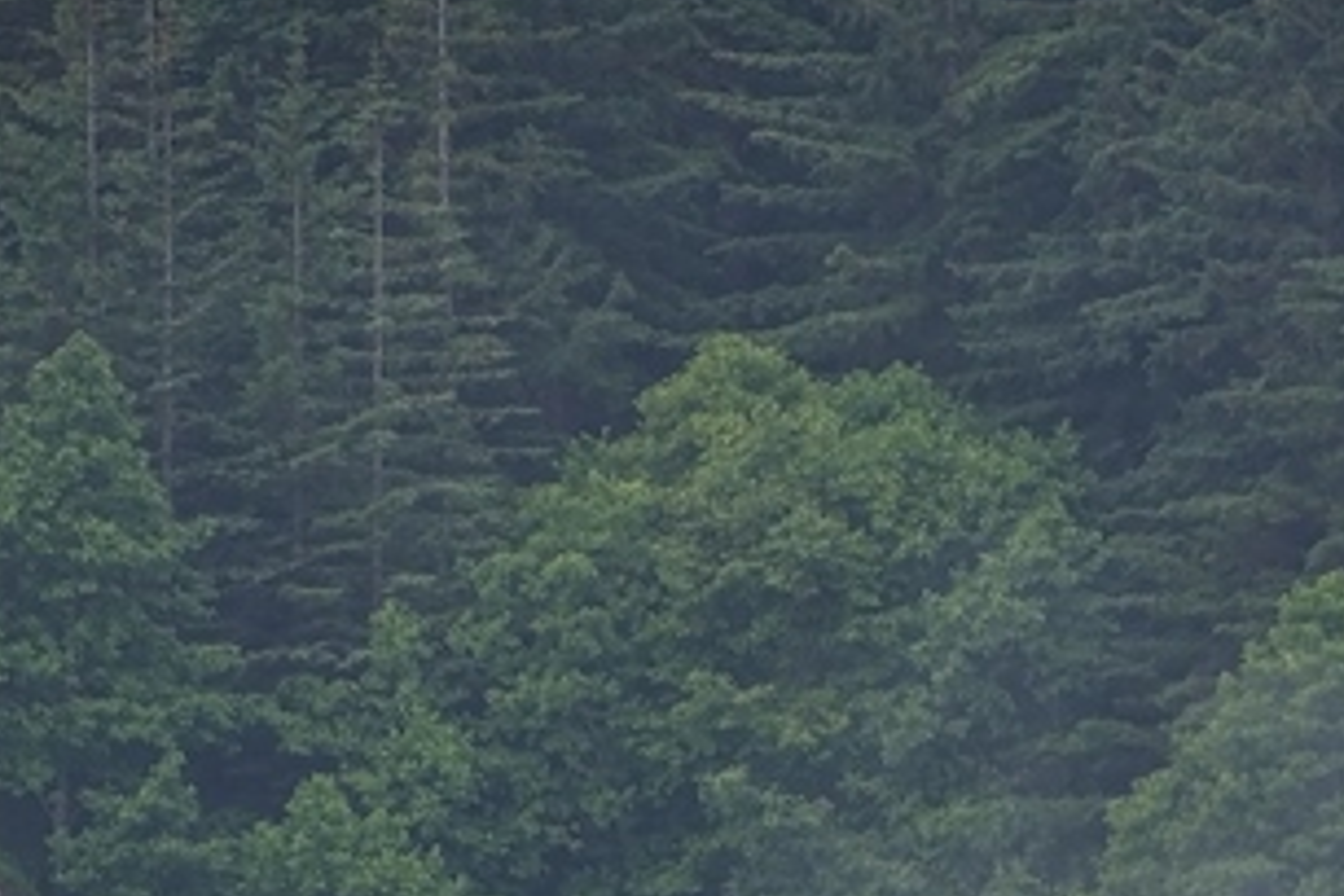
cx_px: 944
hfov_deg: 1.6
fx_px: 46850
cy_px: 1524
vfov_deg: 1.1
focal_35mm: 1255
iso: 200
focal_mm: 300
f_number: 5.6
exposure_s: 1/640
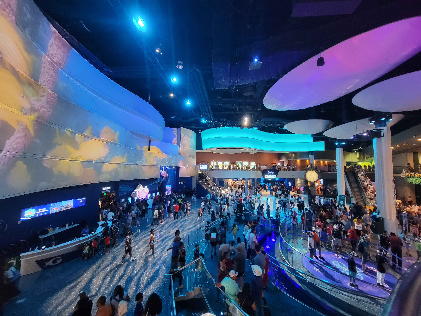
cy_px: 158
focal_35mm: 13
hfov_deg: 106.2
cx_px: 210
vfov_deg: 89.9
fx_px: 158
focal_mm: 2.2
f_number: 2.2
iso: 640
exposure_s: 1/25
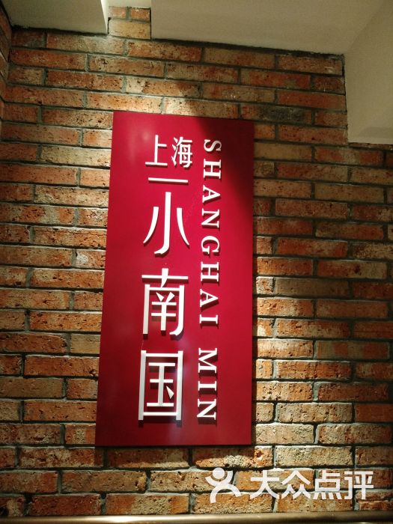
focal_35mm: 24
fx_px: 363
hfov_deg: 56.8
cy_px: 262
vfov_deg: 71.6
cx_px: 196
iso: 300
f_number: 1.9
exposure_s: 1/25
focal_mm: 3.94
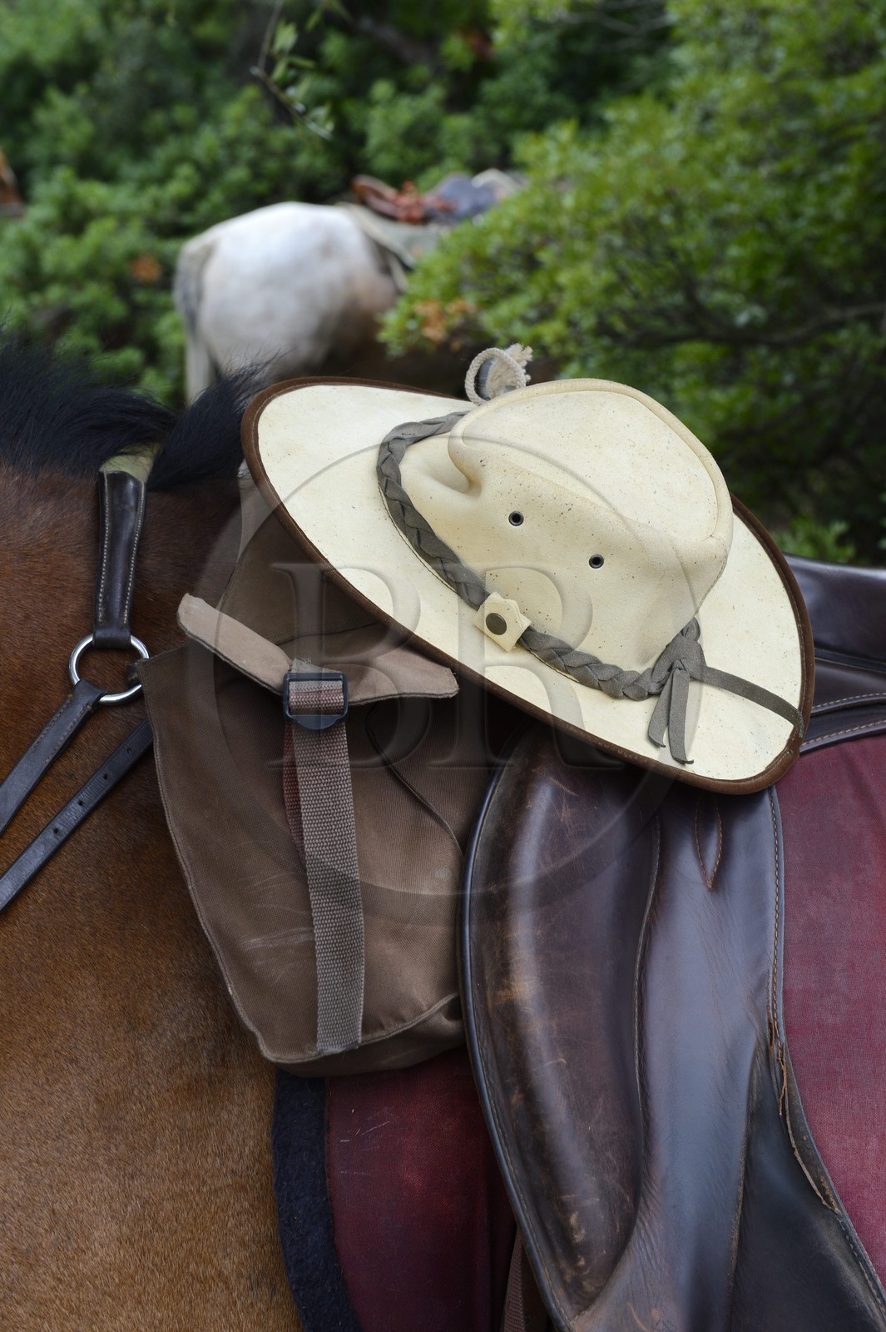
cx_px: 443
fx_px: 2291
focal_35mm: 62
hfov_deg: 21.9
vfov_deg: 32.4
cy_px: 666
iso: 200
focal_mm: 62
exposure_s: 1/100
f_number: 8
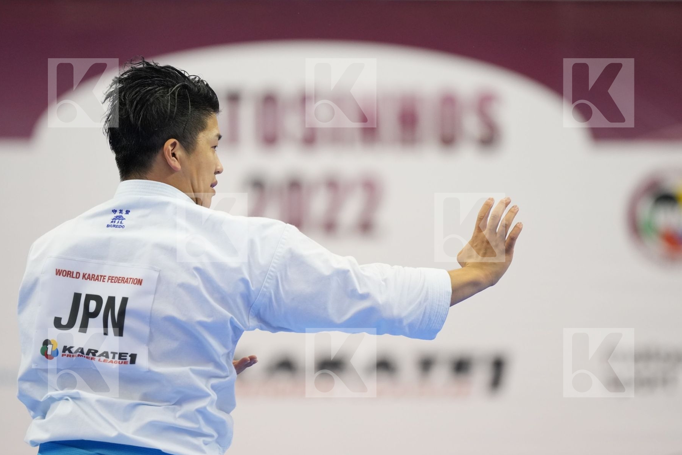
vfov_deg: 4.6
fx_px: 5702
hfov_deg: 6.8
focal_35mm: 301
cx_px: 341
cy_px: 228
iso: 1600
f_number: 2.8
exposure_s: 1/500
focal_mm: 200
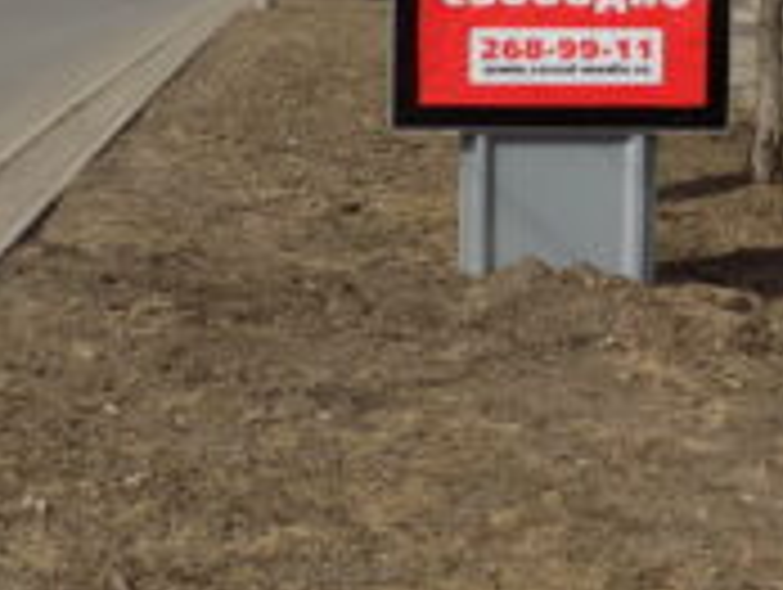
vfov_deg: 19.2
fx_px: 1676
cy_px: -38
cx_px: 526
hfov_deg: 26.1
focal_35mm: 74
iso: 80
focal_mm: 5.3
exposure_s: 1/1000
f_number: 3.3
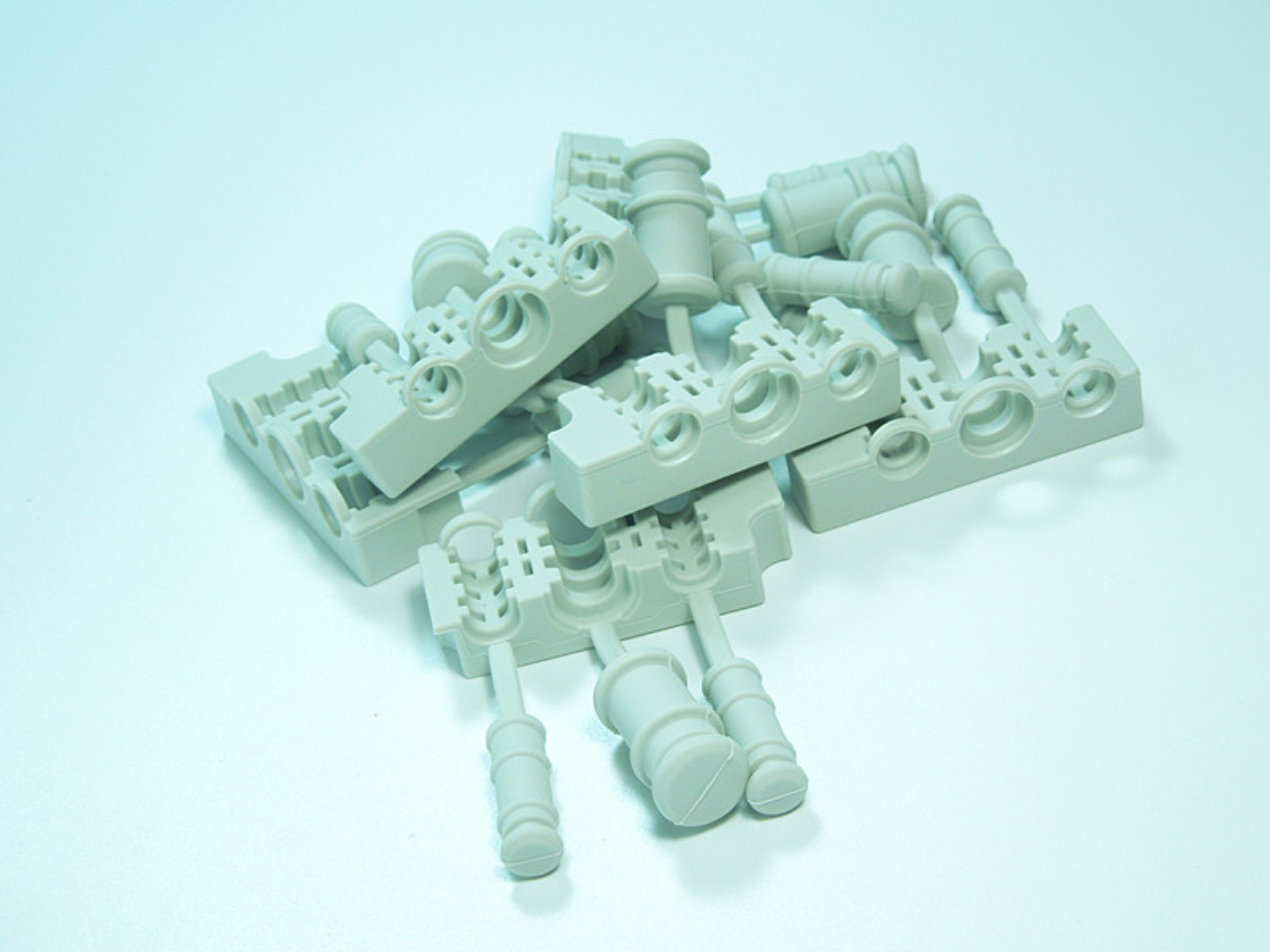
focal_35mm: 78
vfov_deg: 18.9
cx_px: 635
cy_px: 476
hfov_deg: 25.0
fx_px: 2862
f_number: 4.5
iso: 100
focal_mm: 14.1
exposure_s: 1/60
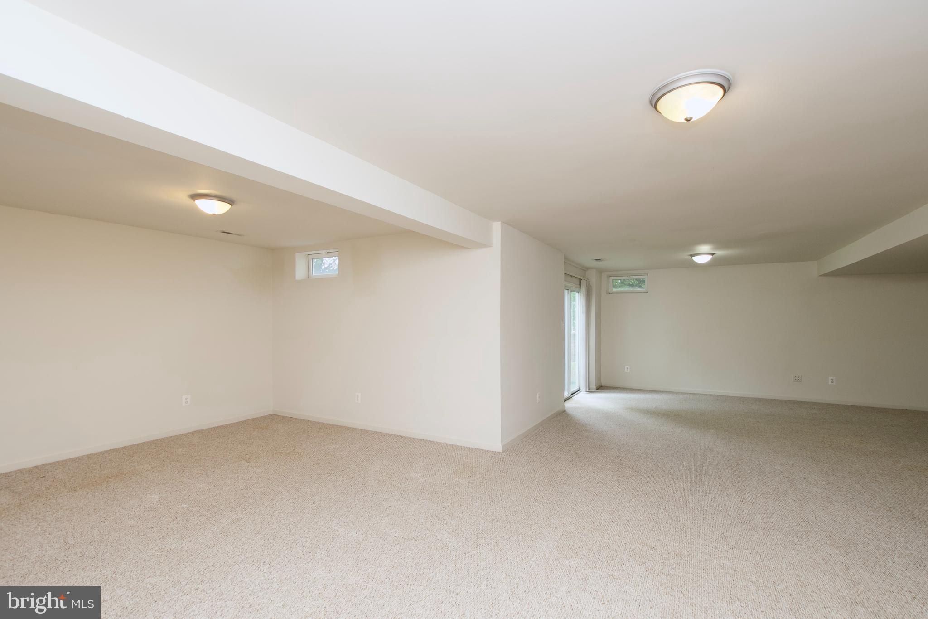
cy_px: 310
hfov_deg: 100.4
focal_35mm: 15
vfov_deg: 77.3
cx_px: 464
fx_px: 387
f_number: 7.1
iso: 320
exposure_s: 1/13
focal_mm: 10
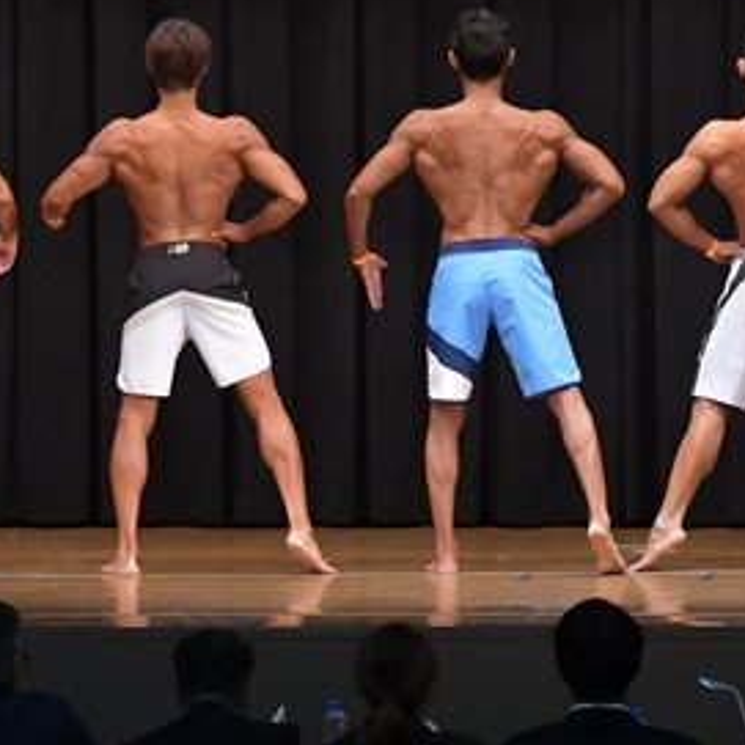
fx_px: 6039
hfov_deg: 7.0
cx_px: 639
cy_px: 225
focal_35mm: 248
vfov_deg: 7.1
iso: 6400
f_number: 5.6
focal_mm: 68
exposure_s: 1/400
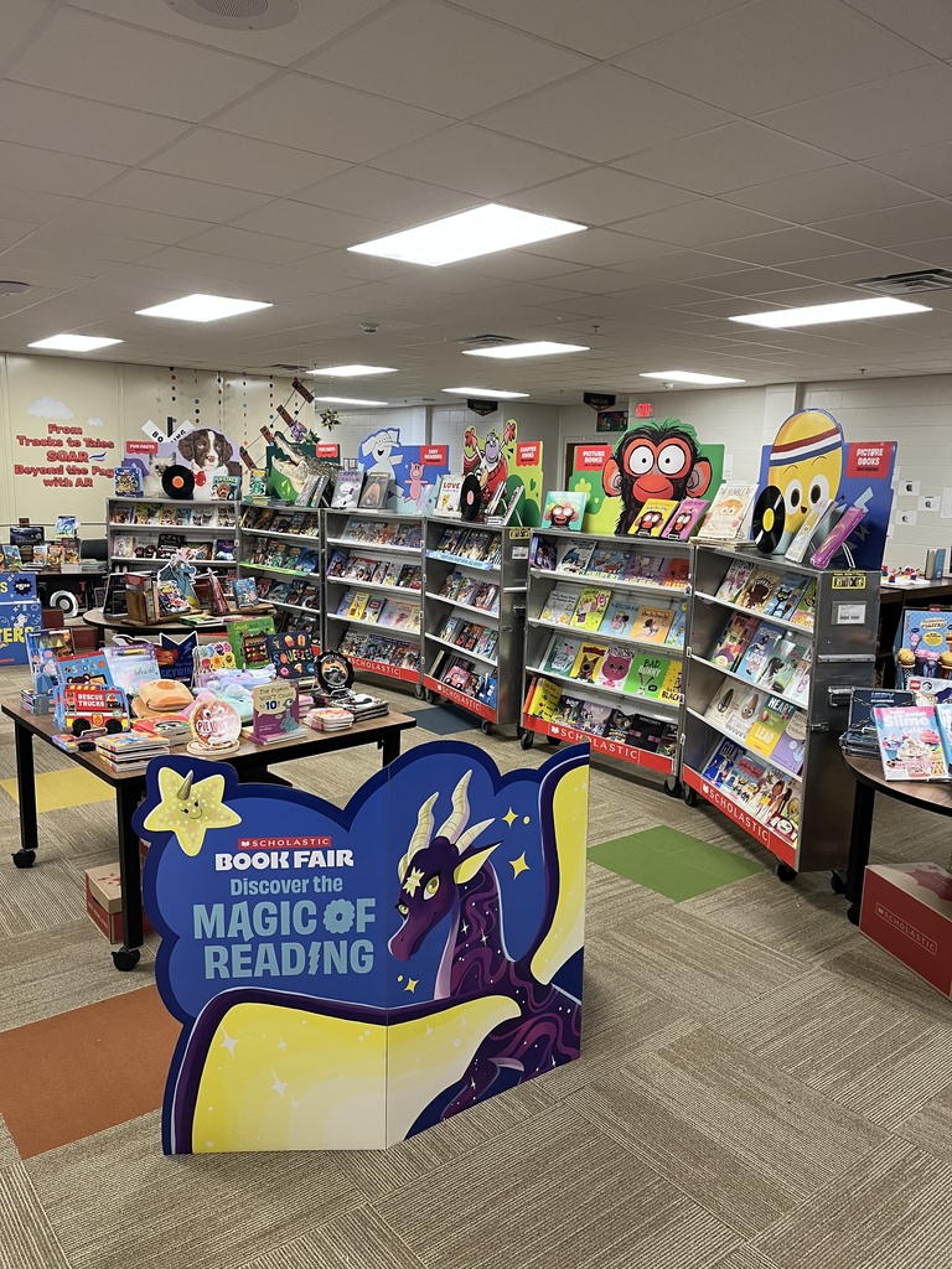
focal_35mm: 26
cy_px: 634
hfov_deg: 53.1
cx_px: 476
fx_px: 953
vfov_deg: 67.3
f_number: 1.6
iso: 100
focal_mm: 5.1
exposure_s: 1/60
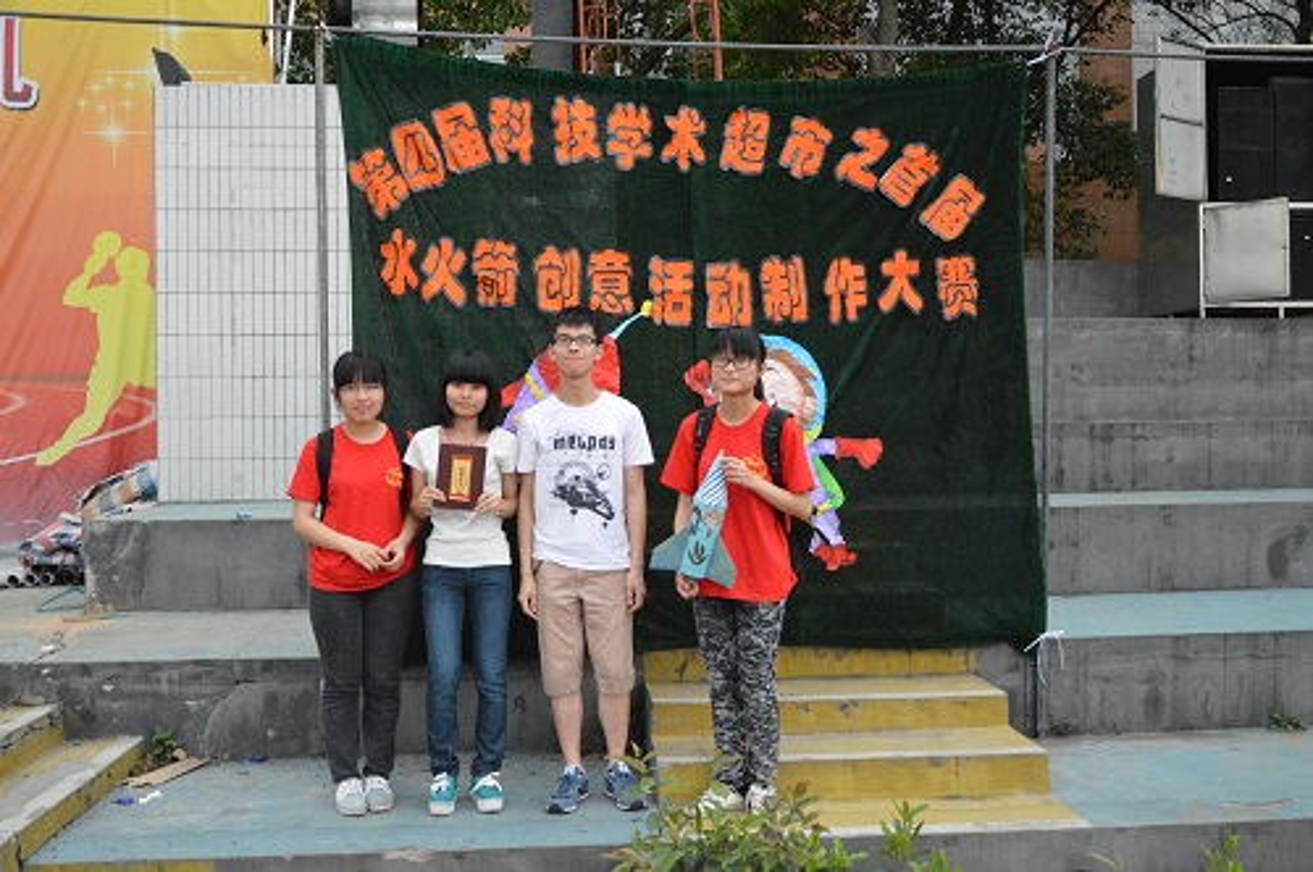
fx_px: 1202
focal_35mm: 33
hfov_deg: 57.3
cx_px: 656
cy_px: 436
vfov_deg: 39.9
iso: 6400
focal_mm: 22
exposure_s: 1/4000
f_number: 3.8
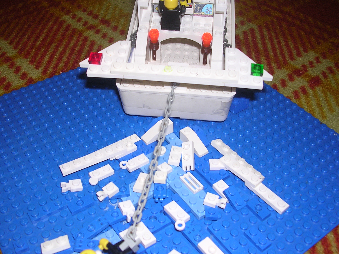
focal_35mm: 39
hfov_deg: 47.9
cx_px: 169
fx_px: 382
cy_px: 124
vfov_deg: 36.8
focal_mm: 5.8
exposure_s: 1/60.1
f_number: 2.8
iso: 100
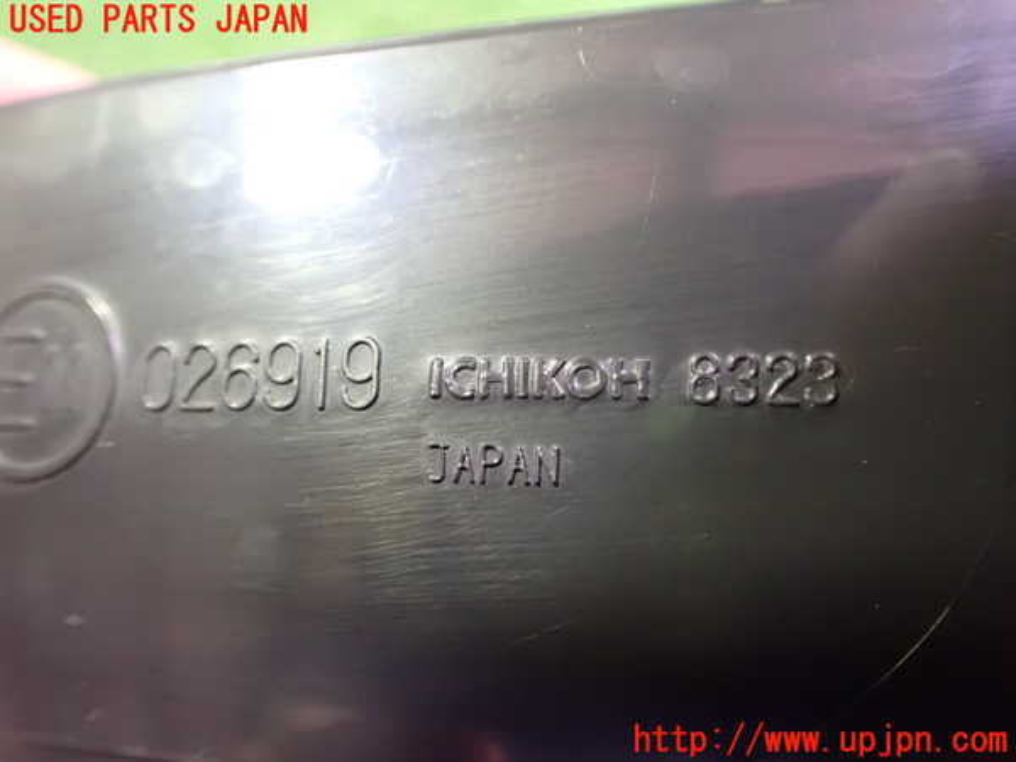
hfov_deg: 60.0
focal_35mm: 30
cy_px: 381
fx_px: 881
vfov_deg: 46.8
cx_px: 508
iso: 1600
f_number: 2.3
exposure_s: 1/20
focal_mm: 5.4
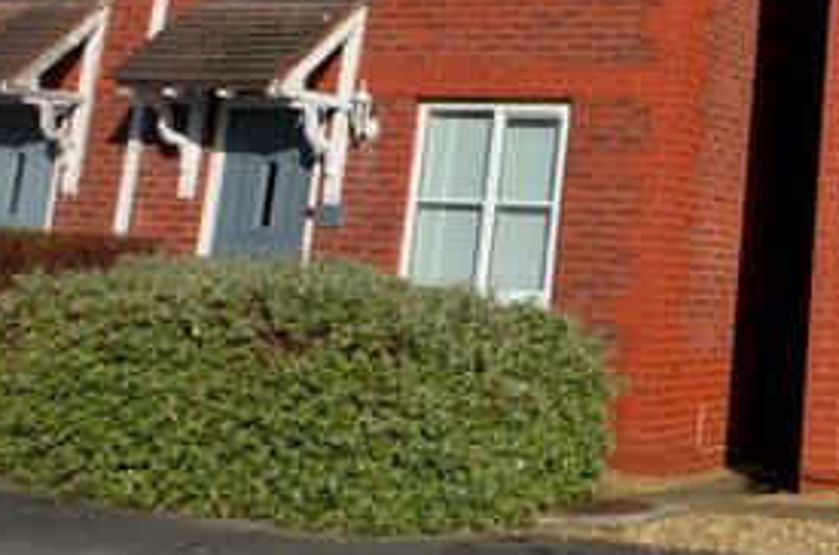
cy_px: -44
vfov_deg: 21.1
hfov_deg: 28.7
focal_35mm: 61
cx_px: 1001
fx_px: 1418
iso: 100
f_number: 9
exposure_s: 1/320
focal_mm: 16
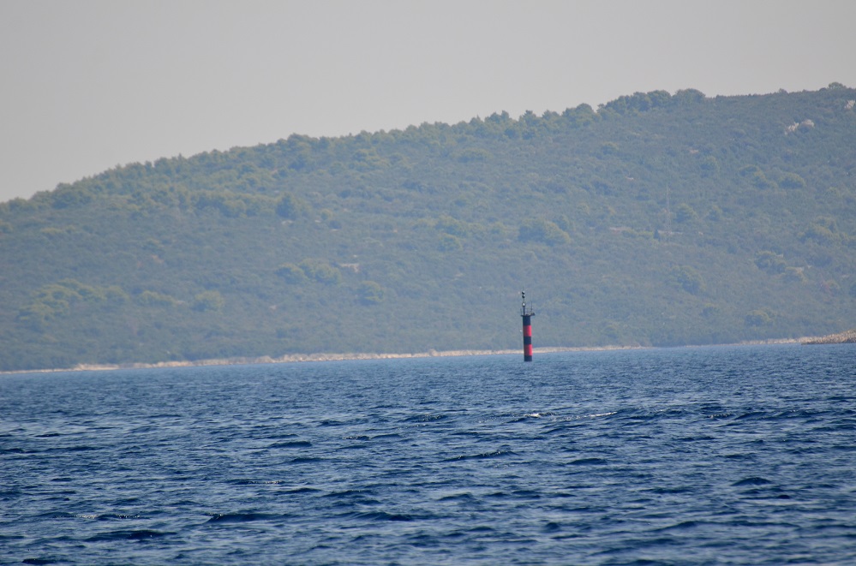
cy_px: 283
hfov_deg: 4.6
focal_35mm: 450
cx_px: 428
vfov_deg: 3.0
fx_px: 10675
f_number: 5.6
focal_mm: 300
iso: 400
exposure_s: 1/1600
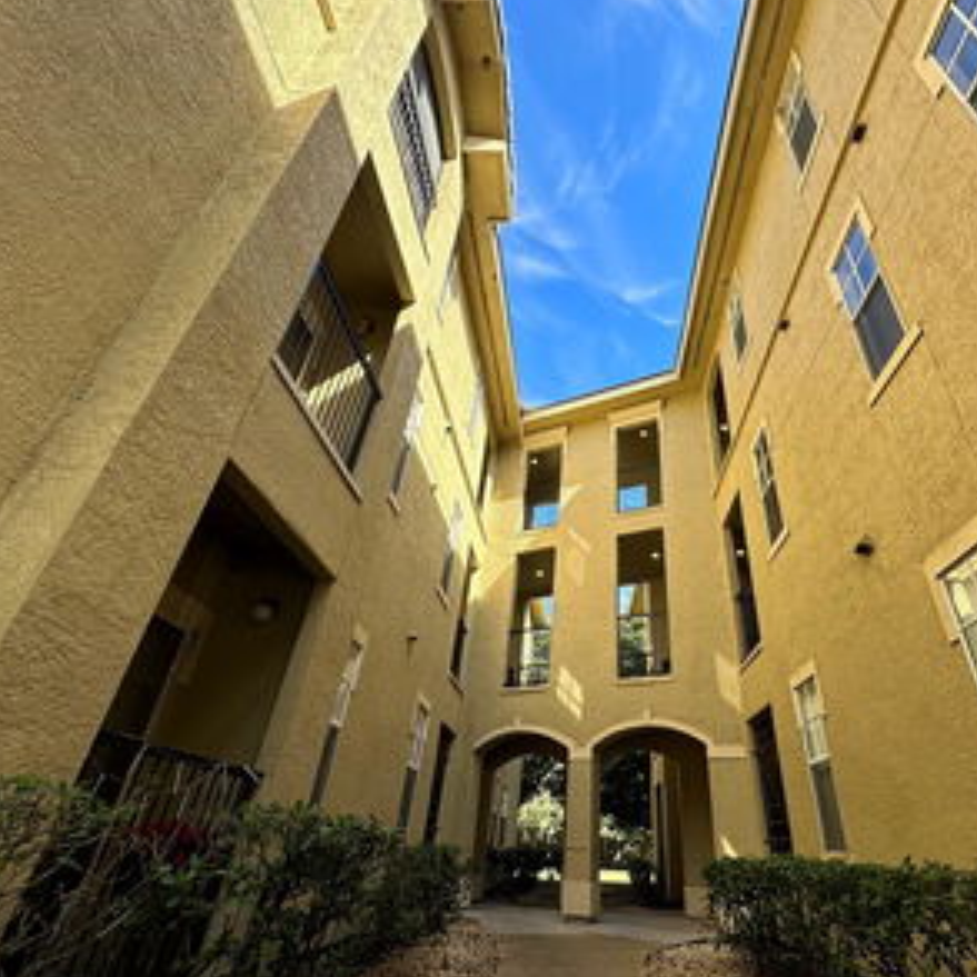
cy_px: 480
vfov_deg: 80.7
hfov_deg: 80.1
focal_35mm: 18
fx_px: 575
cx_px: 569
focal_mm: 2.22
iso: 40
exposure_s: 1/350
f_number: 2.2
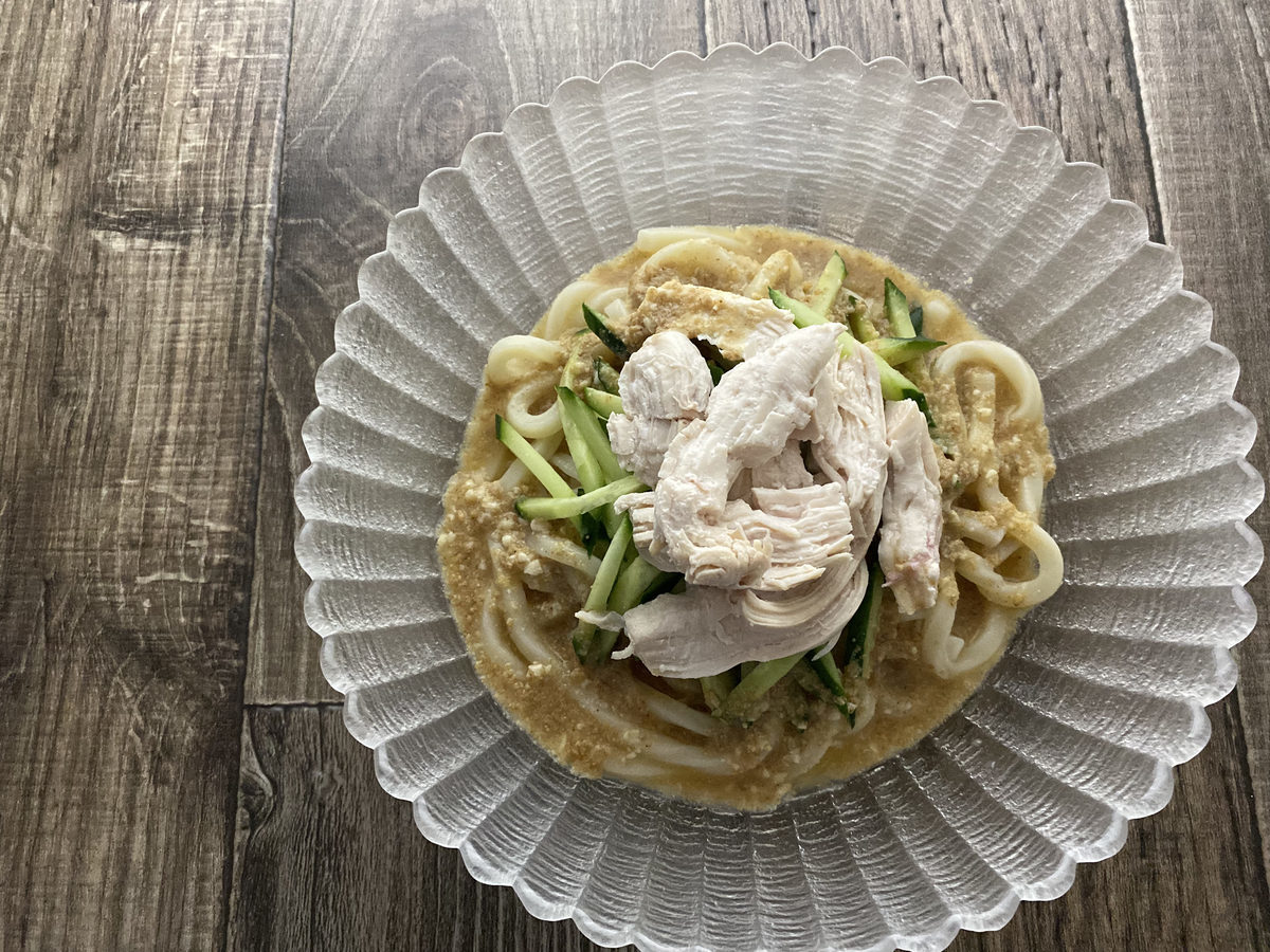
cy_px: 476
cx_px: 635
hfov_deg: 67.3
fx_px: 954
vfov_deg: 53.1
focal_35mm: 26
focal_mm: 4.25
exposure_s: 1/40
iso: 500
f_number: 1.8
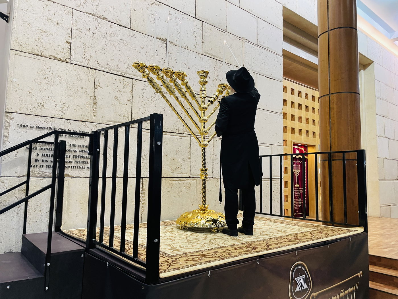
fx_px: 299
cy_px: 150
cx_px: 199
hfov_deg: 67.3
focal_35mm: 26
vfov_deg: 53.1
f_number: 1.6
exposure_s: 1/50
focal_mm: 4.2
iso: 125
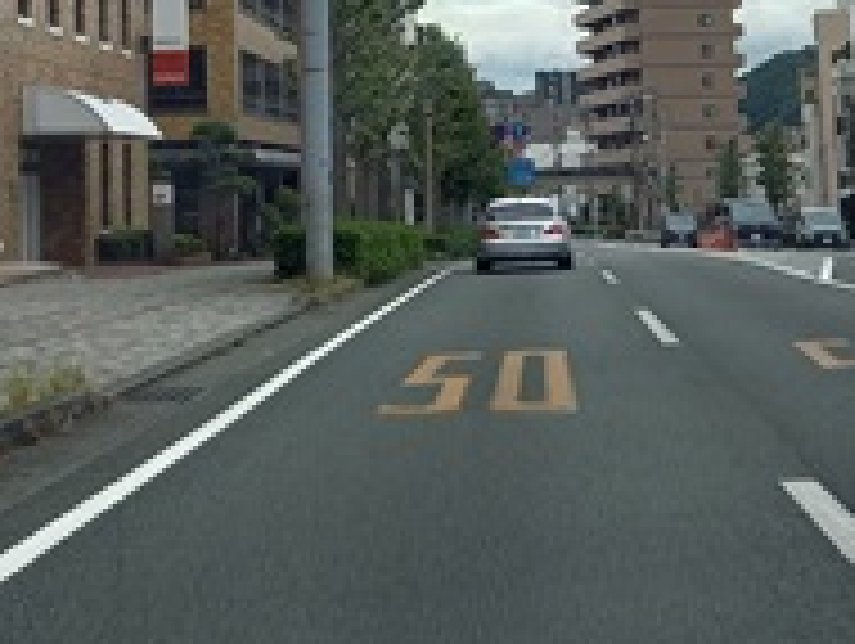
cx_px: 261
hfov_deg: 23.1
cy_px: 32
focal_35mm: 84
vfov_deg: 17.3
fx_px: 2077
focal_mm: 4.65
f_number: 1.8
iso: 50
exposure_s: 1/262
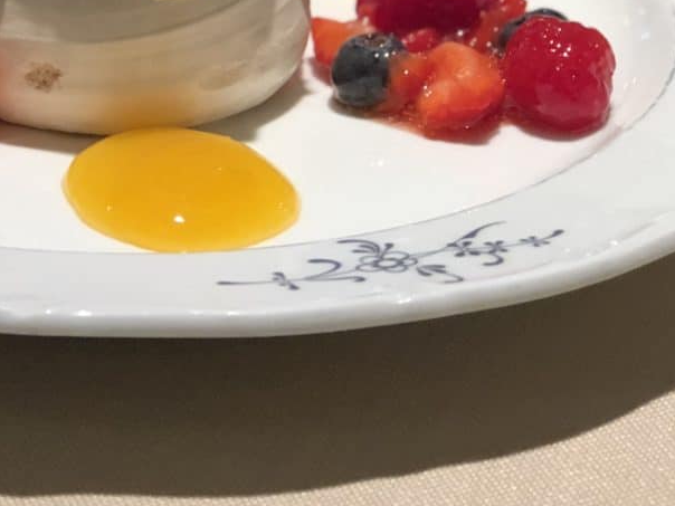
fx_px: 2652
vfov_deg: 10.8
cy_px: 1
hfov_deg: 14.4
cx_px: 105
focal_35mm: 136
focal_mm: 6.6
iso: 125
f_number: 2.8
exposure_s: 1/50
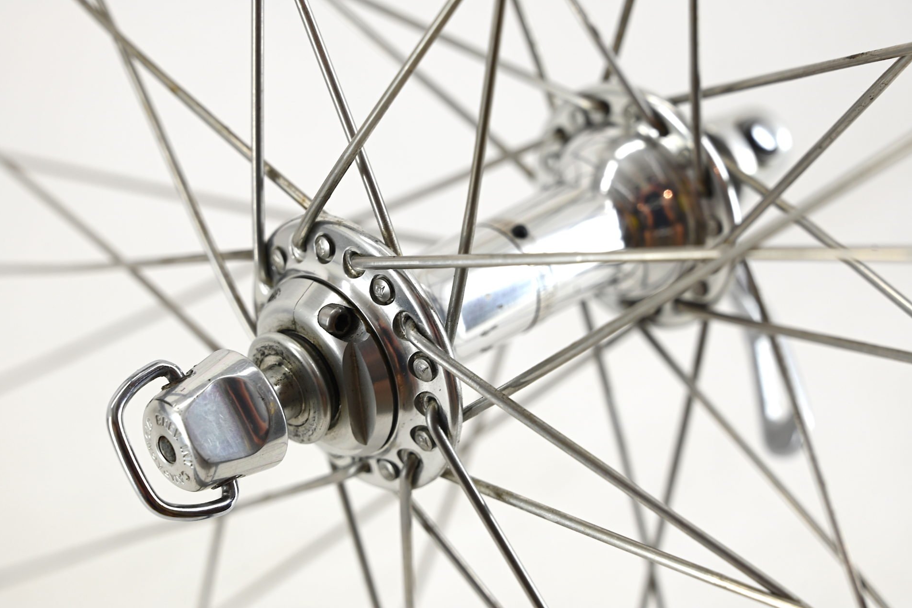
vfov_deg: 19.2
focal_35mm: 71
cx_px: 453
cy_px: 308
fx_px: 1799
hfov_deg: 28.5
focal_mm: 70
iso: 180
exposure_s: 1/30
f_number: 8
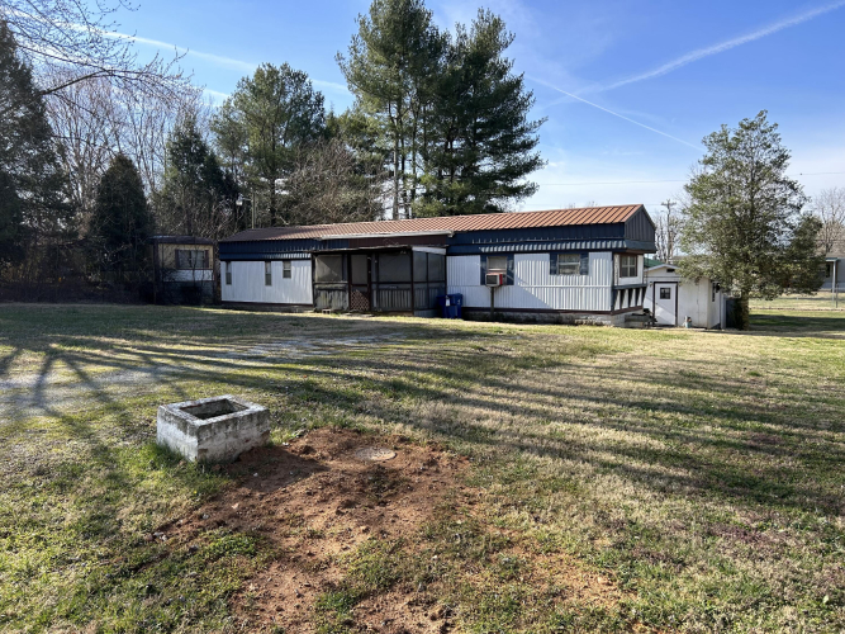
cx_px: 422
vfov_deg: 53.0
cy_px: 317
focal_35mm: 26
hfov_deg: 67.3
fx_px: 635
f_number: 1.5
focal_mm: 5.7
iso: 50
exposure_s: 1/1751
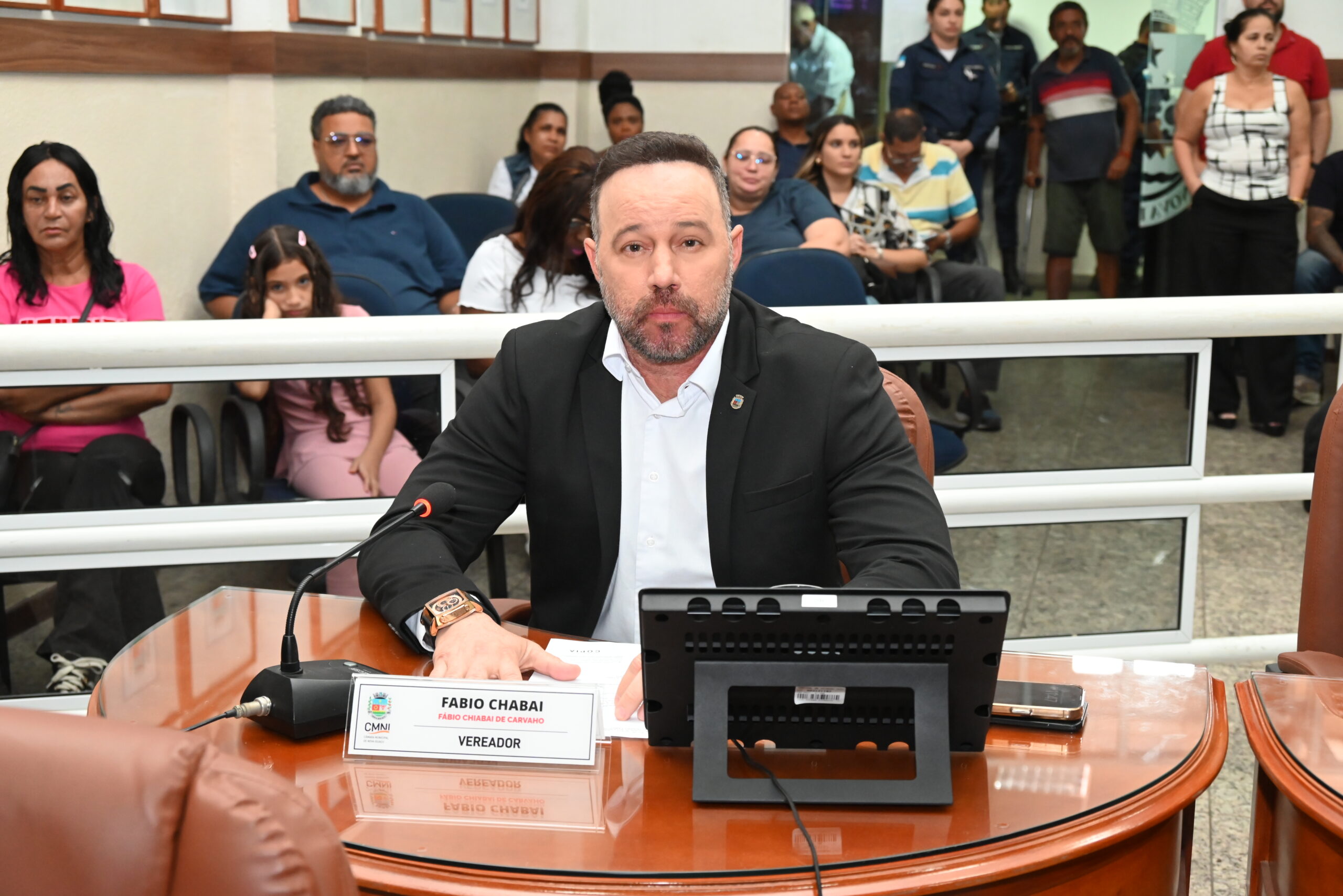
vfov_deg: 29.3
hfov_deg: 42.7
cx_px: 672
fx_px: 1717
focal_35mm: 46
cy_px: 448
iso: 4000
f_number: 5.6
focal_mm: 46
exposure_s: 1/100
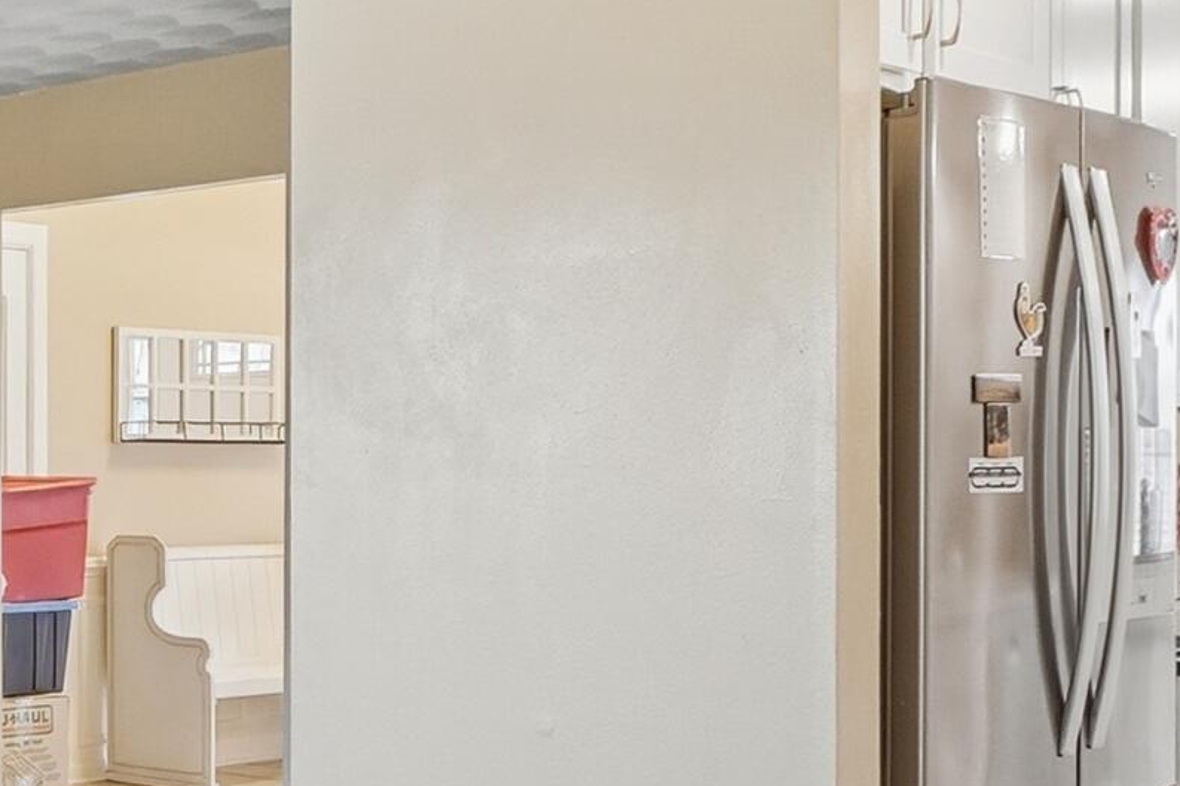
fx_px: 2228
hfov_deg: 25.4
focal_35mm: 68
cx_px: -373
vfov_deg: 20.0
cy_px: 433
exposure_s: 1/30
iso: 320
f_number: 9
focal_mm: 12
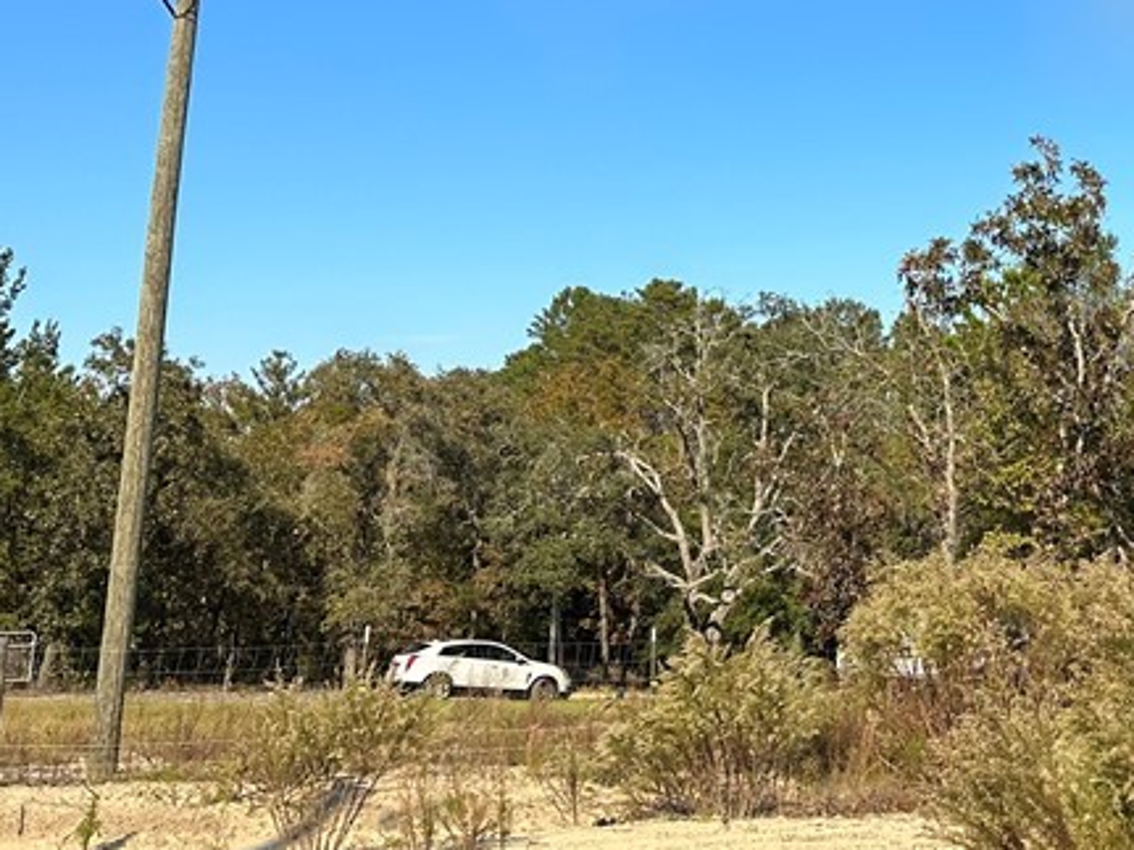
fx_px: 1867
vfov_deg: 25.2
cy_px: 161
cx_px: 1260
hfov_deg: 30.2
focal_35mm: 57
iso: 80
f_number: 1.78
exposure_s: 1/4016
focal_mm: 6.86
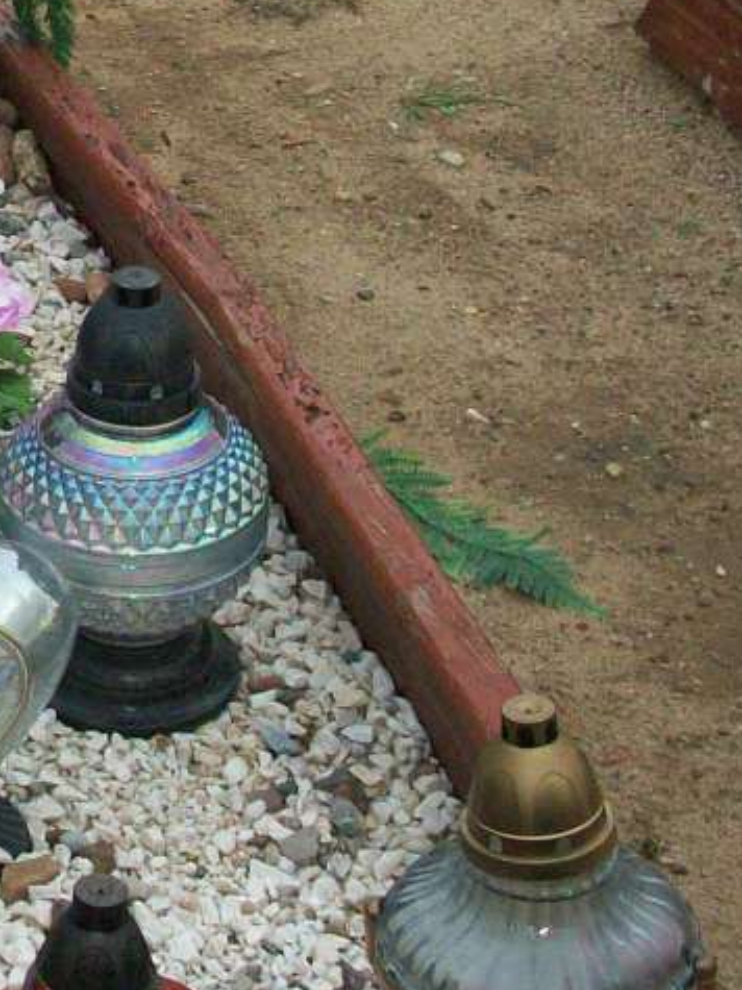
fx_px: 3546
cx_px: -181
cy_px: 106
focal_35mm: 124
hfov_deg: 11.7
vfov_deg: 15.7
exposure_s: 1/612
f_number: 6.3
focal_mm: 7.6
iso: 200
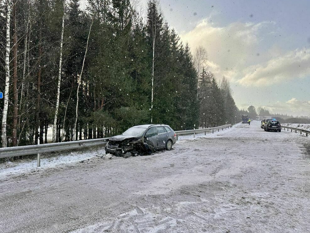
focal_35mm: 26
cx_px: 147
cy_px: 117
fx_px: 233
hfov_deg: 67.3
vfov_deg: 53.1
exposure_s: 1/1304
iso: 80
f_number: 1.78
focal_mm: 6.86
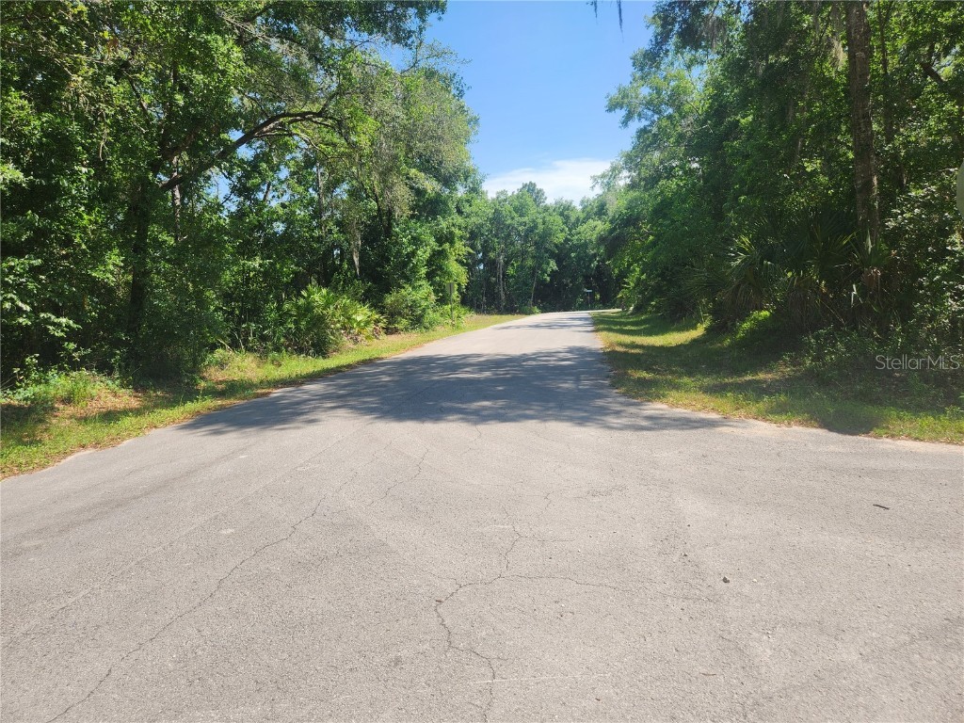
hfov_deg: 73.9
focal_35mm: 23
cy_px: 362
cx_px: 482
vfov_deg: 58.9
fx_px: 641
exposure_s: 1/885
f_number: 1.8
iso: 20
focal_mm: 5.4
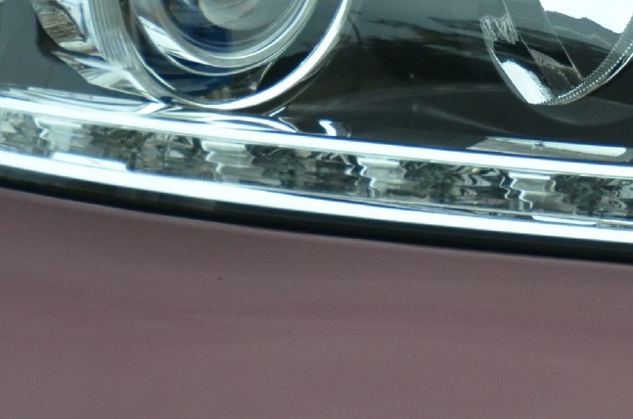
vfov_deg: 2.2
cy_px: -82
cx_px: 424
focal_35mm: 609
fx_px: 10681
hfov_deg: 3.4
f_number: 5.3
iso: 640
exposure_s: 1/1000
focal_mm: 105
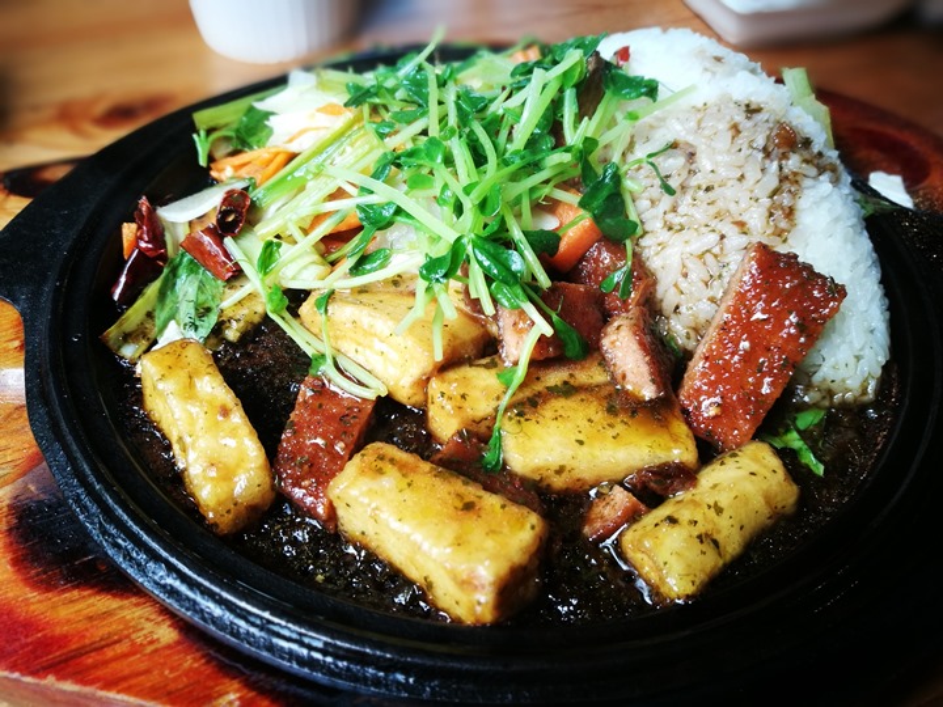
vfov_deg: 51.4
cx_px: 472
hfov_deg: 65.3
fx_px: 736
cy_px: 354
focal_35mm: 27
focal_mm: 4.5
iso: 160
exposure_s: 1/60
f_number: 4
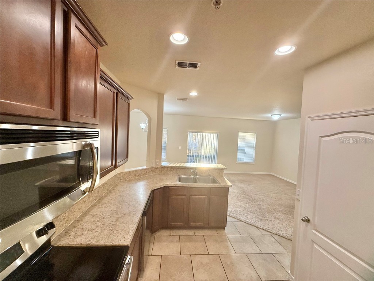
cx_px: 187
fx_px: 151
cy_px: 140
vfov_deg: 85.7
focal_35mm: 14
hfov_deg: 102.1
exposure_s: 1/120
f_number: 2.2
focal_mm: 2.22
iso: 160
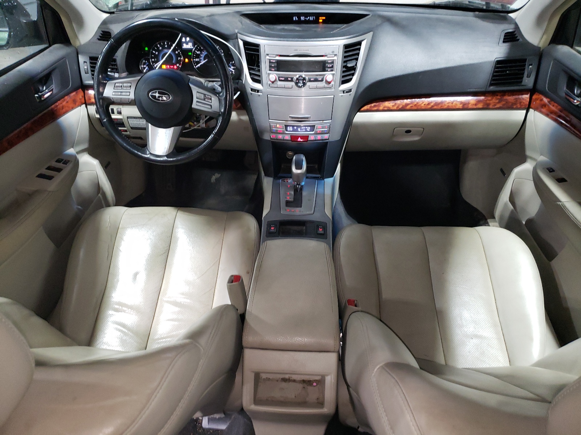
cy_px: 218
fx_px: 436
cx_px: 290
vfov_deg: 53.1
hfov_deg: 67.3
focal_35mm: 26
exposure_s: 1/40
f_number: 1.5
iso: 289
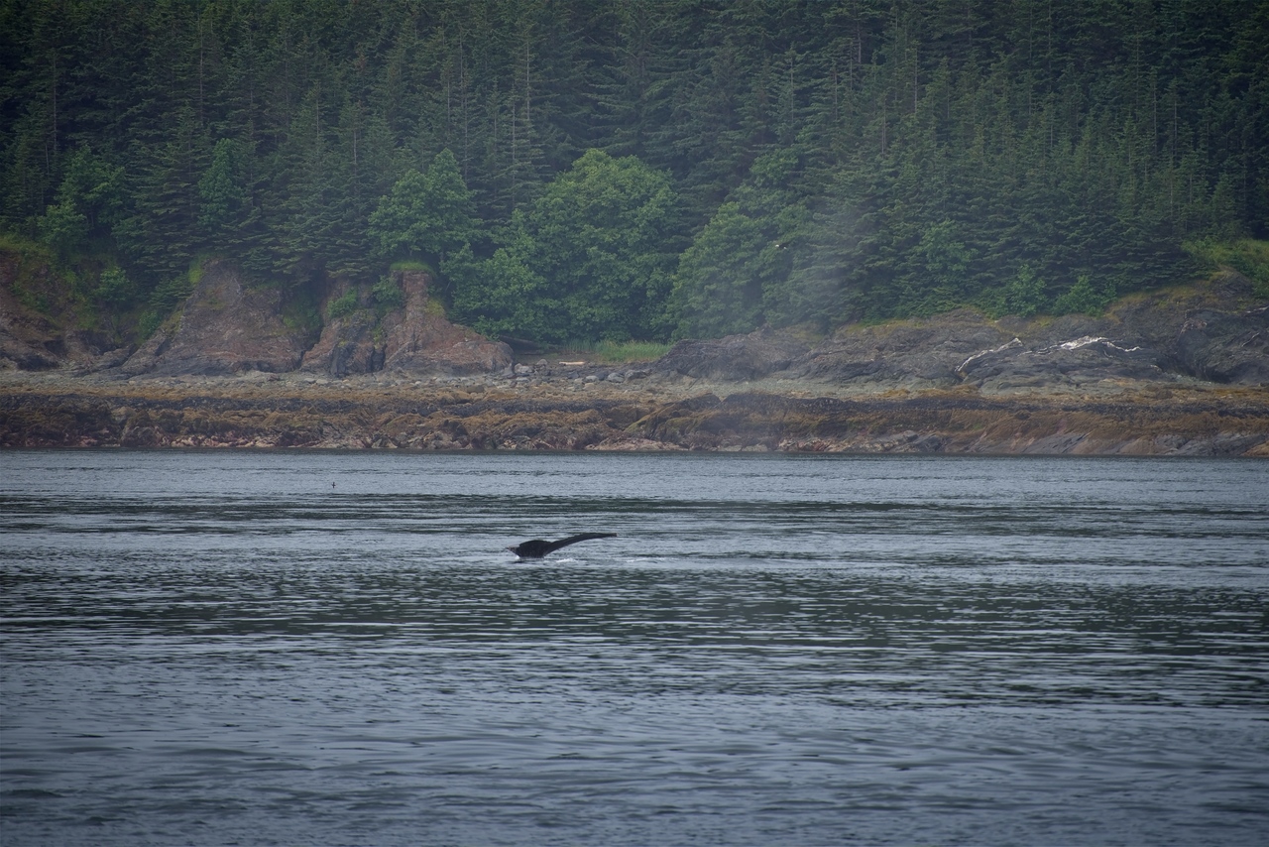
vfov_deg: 4.6
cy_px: 424
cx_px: 634
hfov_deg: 6.9
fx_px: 10577
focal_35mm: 300
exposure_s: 1/640
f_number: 5.6
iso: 200
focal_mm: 300
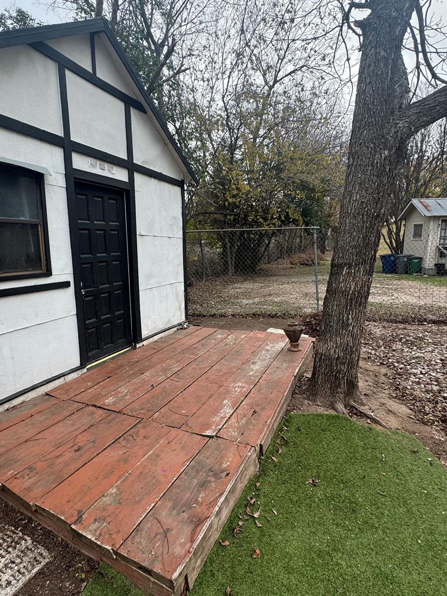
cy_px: 297
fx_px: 327
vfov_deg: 84.7
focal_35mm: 19
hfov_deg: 68.3
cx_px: 190
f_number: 2.2
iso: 40
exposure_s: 1/425
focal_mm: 2.22
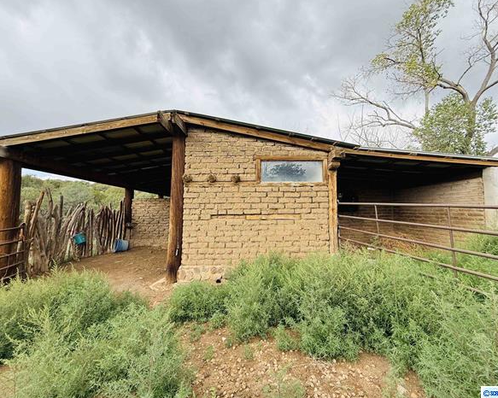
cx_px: 259
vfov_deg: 84.0
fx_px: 221
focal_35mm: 15
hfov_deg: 96.8
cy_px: 196
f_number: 2.2
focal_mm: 2.22
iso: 64
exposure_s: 1/518
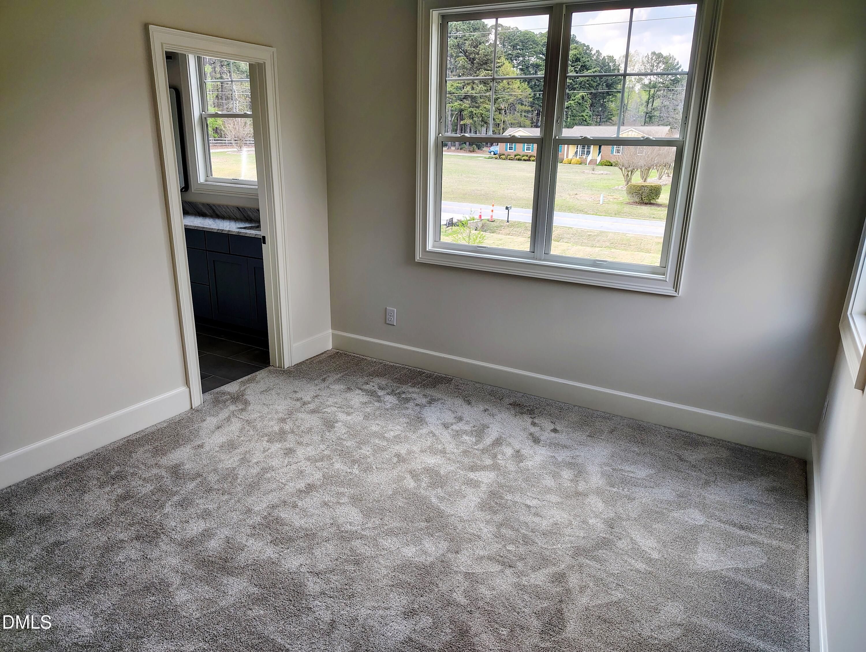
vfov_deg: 56.9
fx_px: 601
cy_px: 326
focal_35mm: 24
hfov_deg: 71.5
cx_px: 433
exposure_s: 1/120
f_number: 1.8
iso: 297
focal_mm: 5.56
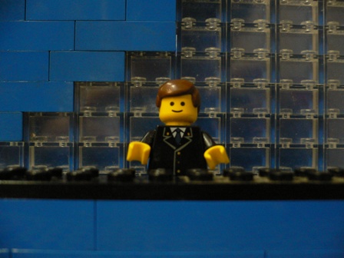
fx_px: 348
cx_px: 172
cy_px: 129
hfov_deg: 52.6
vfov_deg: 40.7
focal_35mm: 35
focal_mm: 5.8
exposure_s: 1/8
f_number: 2.8
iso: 200
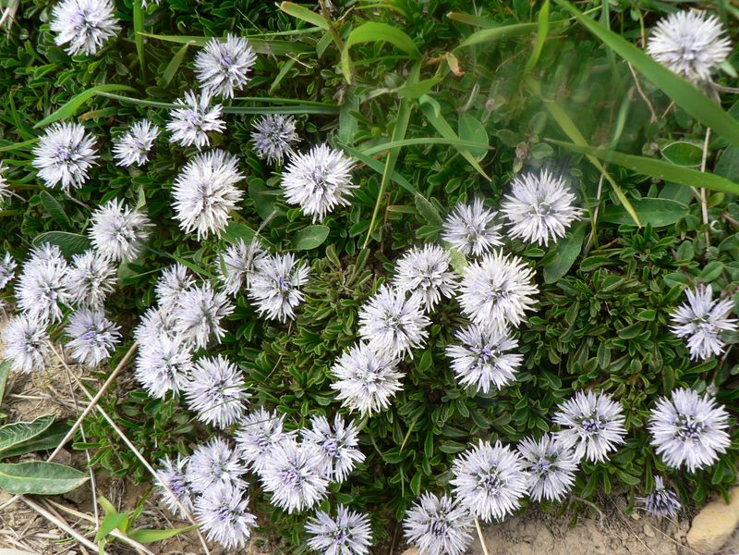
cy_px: 278
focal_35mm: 36
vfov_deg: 39.7
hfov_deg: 51.4
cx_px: 370
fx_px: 769
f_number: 3.6
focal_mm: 6
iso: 80
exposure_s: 1/100
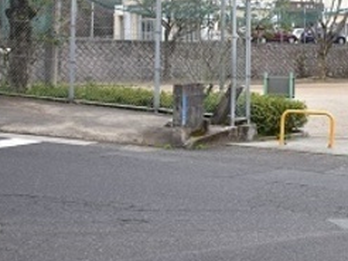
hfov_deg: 19.5
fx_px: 884
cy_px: 33
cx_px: 518
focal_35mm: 88
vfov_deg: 16.6
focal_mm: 20
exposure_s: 1/125
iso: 160
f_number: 4.5
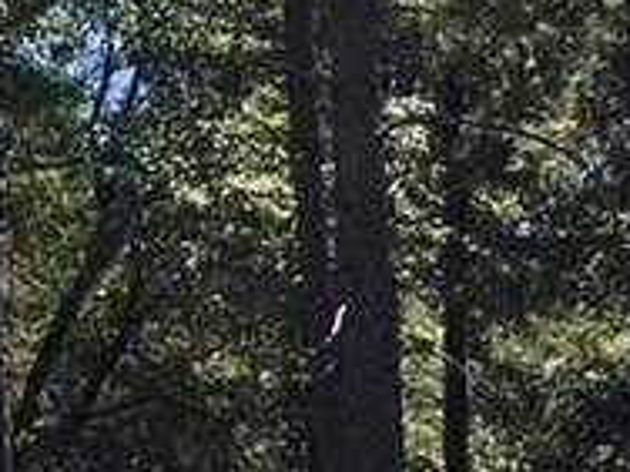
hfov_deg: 9.4
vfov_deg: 7.5
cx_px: -627
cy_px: 393
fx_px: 3585
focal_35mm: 197
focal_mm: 4.15
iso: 25
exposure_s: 1/712
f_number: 2.2
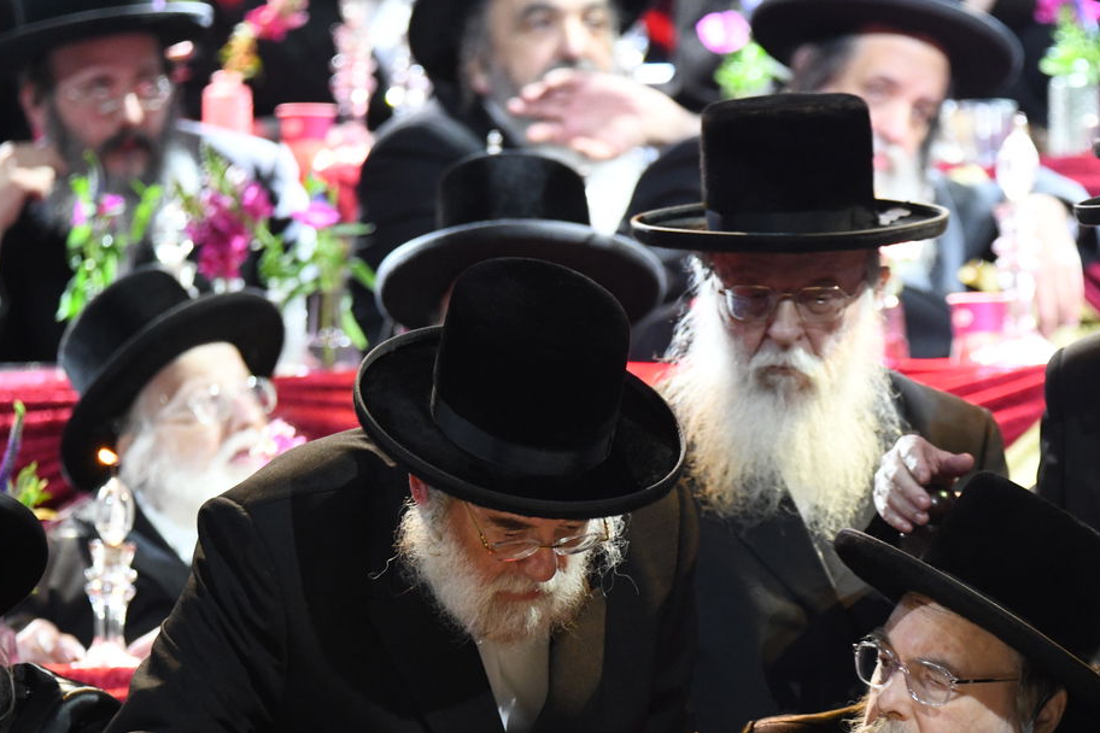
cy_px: 541
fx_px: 15002
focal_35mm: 491
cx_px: 598
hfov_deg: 4.2
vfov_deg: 2.8
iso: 5000
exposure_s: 1/160
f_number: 5.6
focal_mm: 320
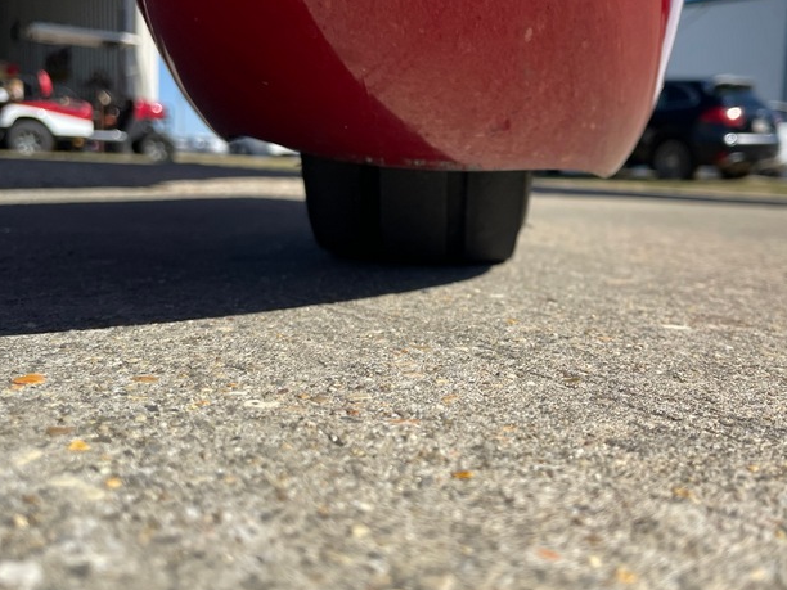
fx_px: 773
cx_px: 482
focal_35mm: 34
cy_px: 270
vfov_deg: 41.8
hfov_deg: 53.5
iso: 32
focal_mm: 4.2
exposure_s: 1/3610
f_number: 1.6
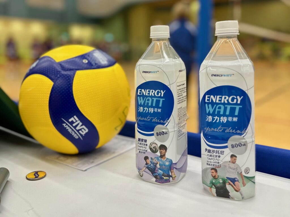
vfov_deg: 56.8
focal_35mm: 24
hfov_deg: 71.6
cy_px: 108
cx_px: 145
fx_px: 201
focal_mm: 6.86
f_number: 1.78
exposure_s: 1/100
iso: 125
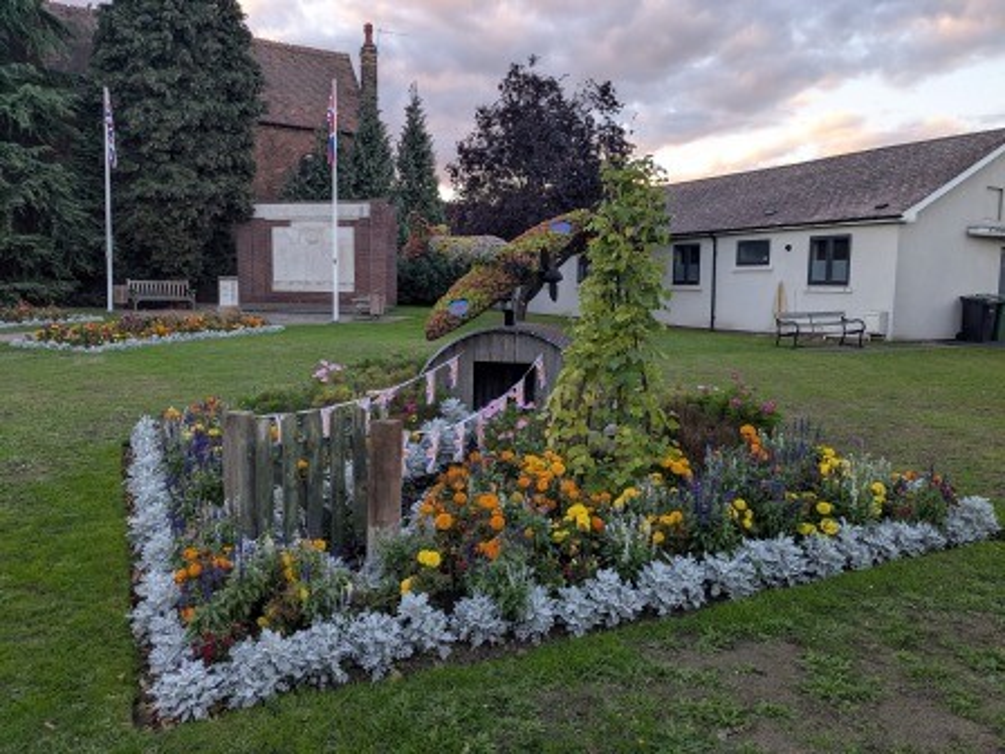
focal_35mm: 27
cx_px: 502
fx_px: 784
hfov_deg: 65.3
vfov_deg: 51.4
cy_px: 377
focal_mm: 4.38
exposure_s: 1/138
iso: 48
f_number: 1.73
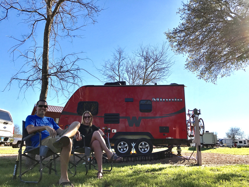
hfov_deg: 63.4
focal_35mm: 28
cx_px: 124
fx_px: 201
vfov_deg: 49.7
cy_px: 94
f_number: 1.8
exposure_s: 1/1842
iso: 20
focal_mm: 3.99
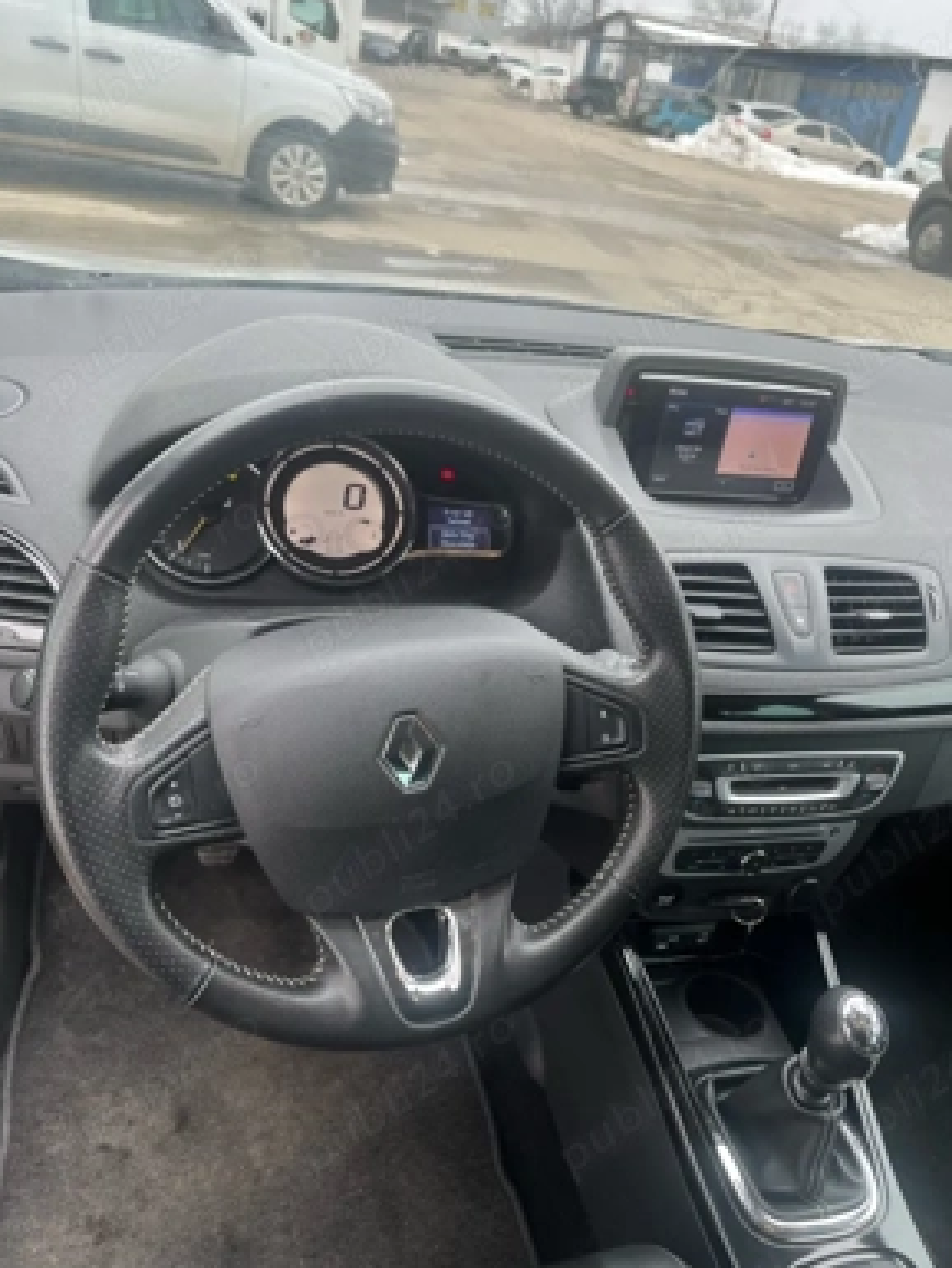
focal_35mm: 27
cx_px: 474
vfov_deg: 65.3
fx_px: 990
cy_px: 619
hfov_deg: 51.4
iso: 32
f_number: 1.6
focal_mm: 5.1
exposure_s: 1/123
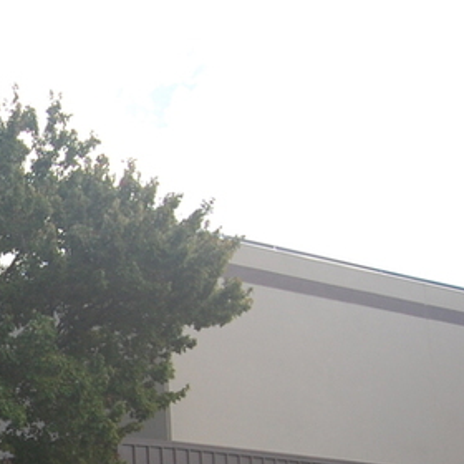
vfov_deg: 17.8
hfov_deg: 16.4
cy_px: 414
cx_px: -250
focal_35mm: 96
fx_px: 1456
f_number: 5.6
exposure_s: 1/500
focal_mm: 22
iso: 400
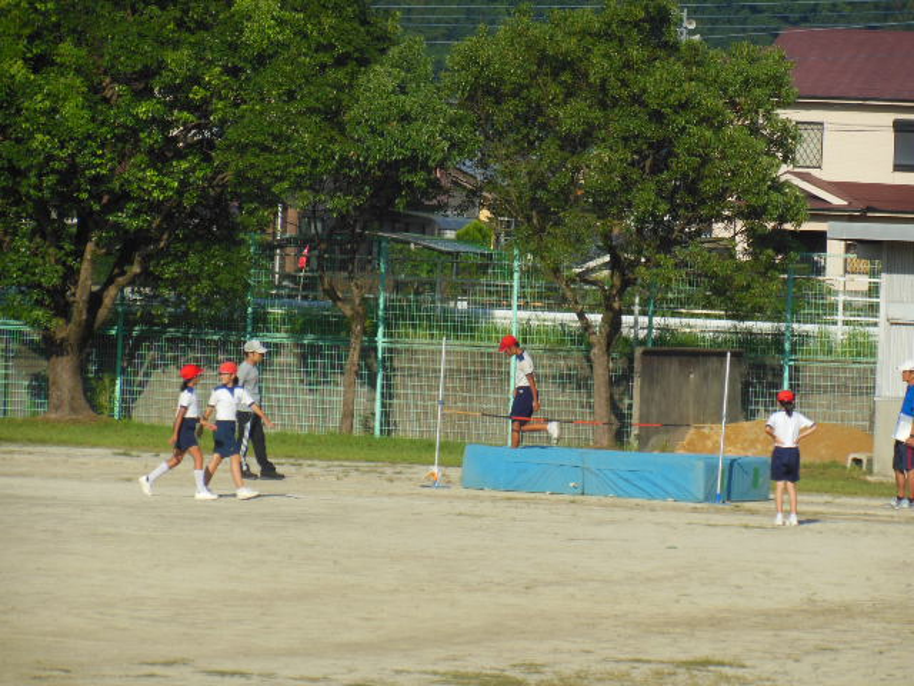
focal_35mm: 294
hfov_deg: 6.7
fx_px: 7763
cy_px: 343
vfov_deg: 5.1
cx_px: 457
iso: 125
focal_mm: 52.5
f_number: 5.8
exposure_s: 1/640
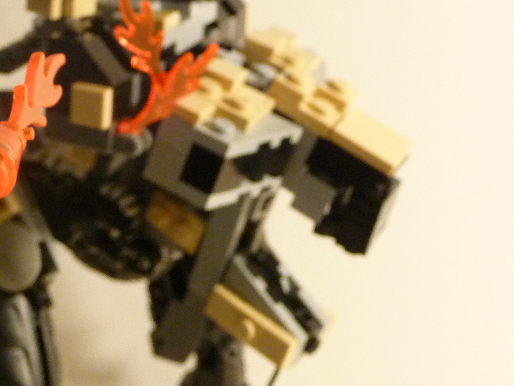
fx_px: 1277
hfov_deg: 22.5
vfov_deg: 17.2
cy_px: 220
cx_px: 104
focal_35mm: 86
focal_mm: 7.1
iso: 400
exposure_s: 1/20
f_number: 4
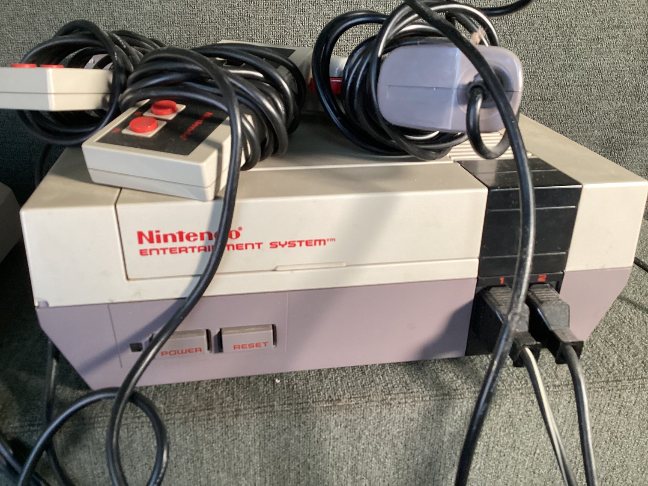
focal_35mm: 31
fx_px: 580
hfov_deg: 58.3
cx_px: 324
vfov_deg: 45.4
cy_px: 243
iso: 200
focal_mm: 3.3
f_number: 2.4
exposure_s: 1/60
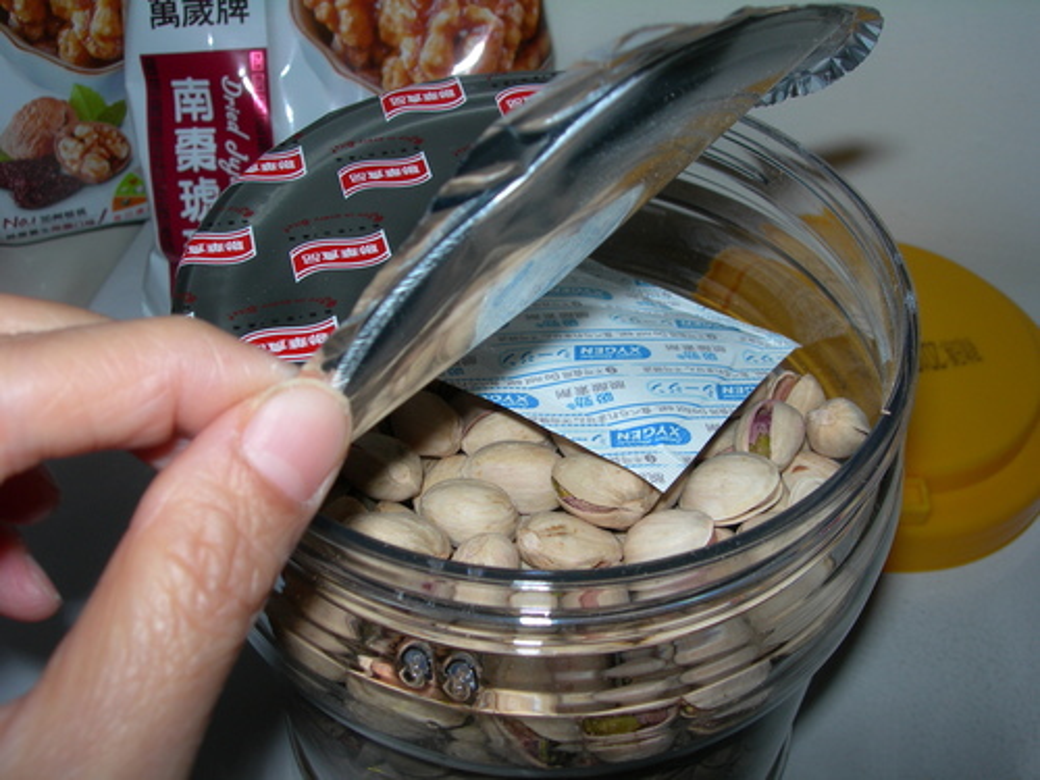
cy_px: 390
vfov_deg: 37.7
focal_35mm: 38
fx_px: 1142
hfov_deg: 49.0
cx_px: 520
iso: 50
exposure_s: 1/60.1
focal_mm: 7.8
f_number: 4.8
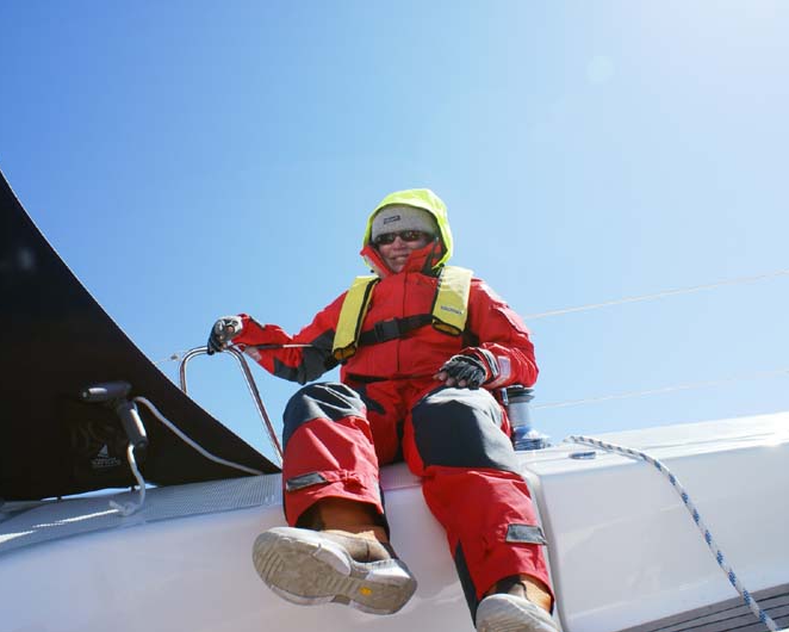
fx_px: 794
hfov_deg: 52.8
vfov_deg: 43.4
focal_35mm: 34
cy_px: 317
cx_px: 393
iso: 100
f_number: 10
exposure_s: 1/200
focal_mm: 20
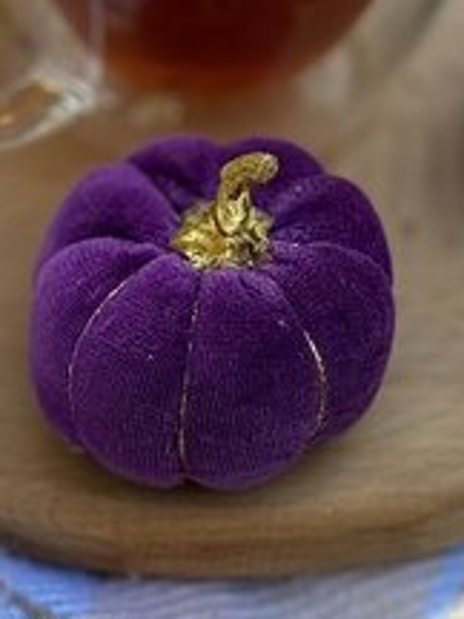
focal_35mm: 136
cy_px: 46
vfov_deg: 14.3
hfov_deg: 10.9
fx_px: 2431
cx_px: 216
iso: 64
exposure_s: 1/308
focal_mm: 6.76
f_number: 1.78
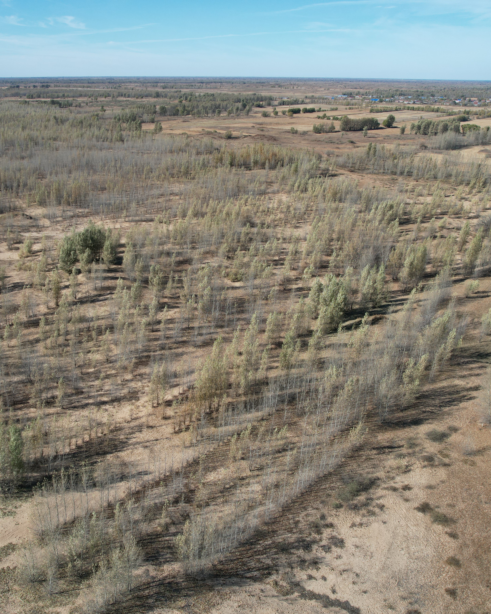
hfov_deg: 46.9
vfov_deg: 57.2
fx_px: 563
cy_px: 307
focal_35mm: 31
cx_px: 202
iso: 100
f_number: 2.8
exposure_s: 1/2000
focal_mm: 8.38
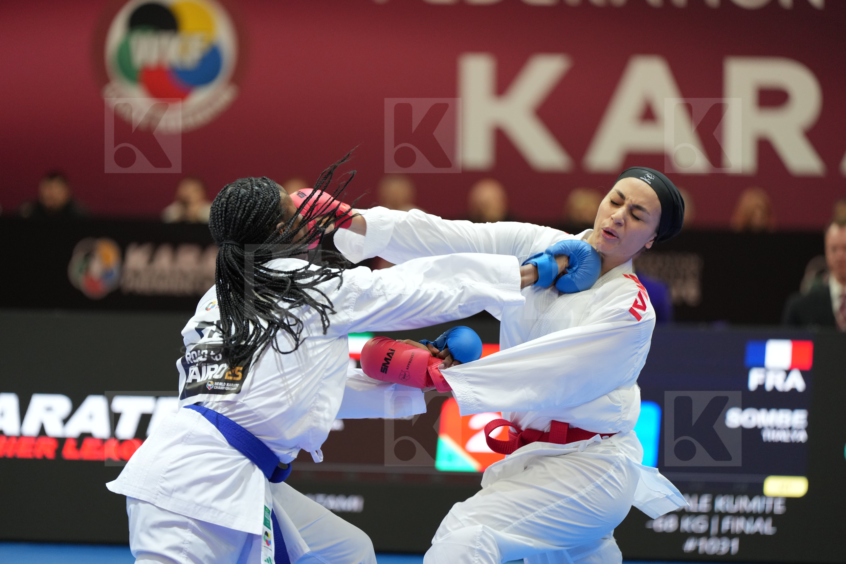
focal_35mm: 188
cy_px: 282
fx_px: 4417
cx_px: 423
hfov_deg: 10.9
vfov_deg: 7.3
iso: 1600
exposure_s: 1/1000
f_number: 2.8
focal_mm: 188
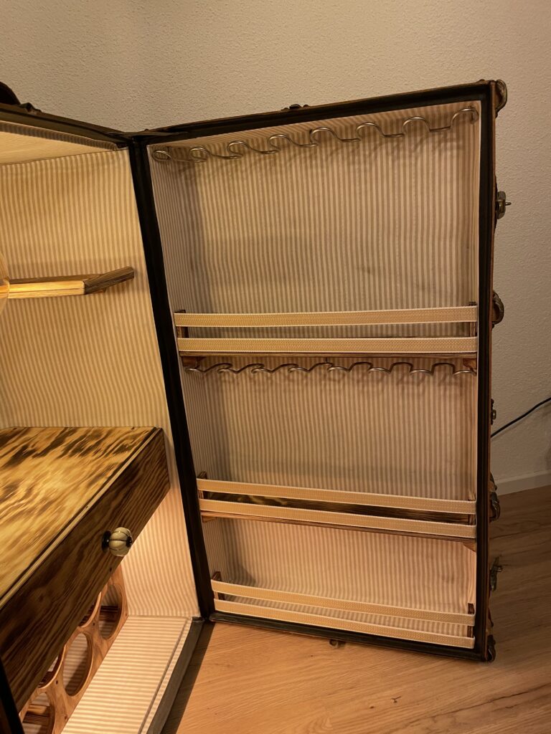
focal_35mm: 26
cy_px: 367
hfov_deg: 53.1
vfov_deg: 67.3
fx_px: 552
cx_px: 276
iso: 125
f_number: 1.6
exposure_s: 1/50
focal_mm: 4.2
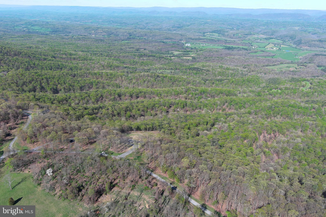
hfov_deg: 63.7
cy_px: 108
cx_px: 163
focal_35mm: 29
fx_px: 263
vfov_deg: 45.0
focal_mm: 10.57
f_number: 2.8
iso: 100
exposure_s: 1/883
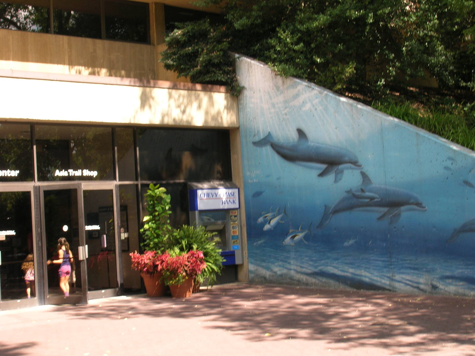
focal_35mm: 58
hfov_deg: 33.2
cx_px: 238
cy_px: 178
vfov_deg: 25.2
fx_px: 796
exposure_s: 1/41.5
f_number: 5.9
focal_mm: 9.7
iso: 50
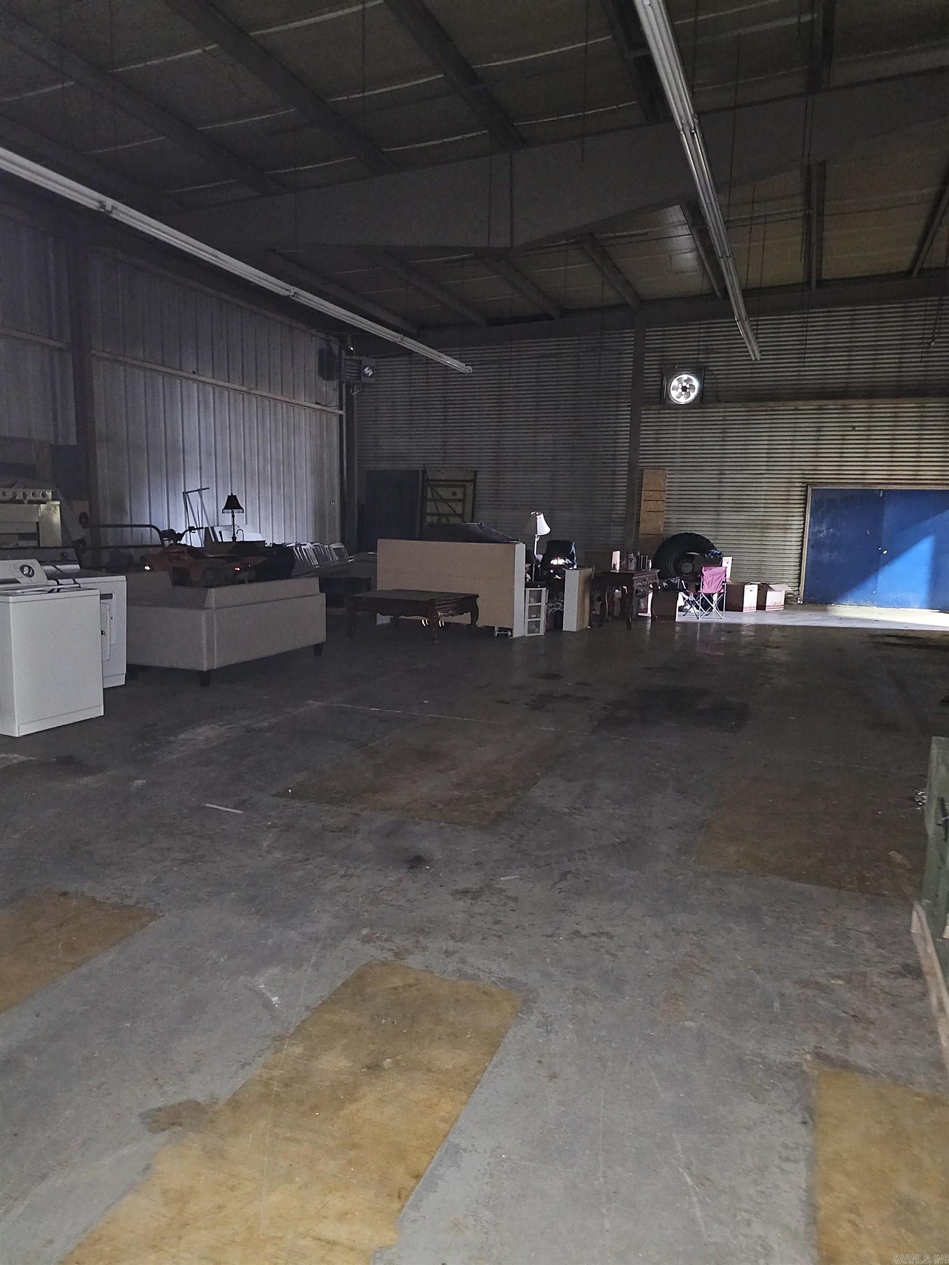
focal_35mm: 23
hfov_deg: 58.9
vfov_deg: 73.9
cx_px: 474
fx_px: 841
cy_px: 632
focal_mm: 6.3
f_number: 1.7
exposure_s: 1/9.99
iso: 800
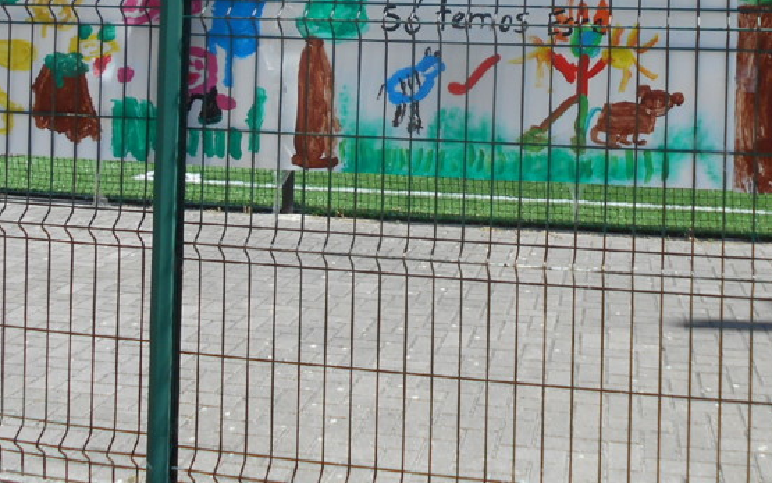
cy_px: 38
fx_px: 1157
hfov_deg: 36.9
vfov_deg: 22.9
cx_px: 413
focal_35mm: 55
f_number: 3.4
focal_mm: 5.1
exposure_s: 1/800
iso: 80
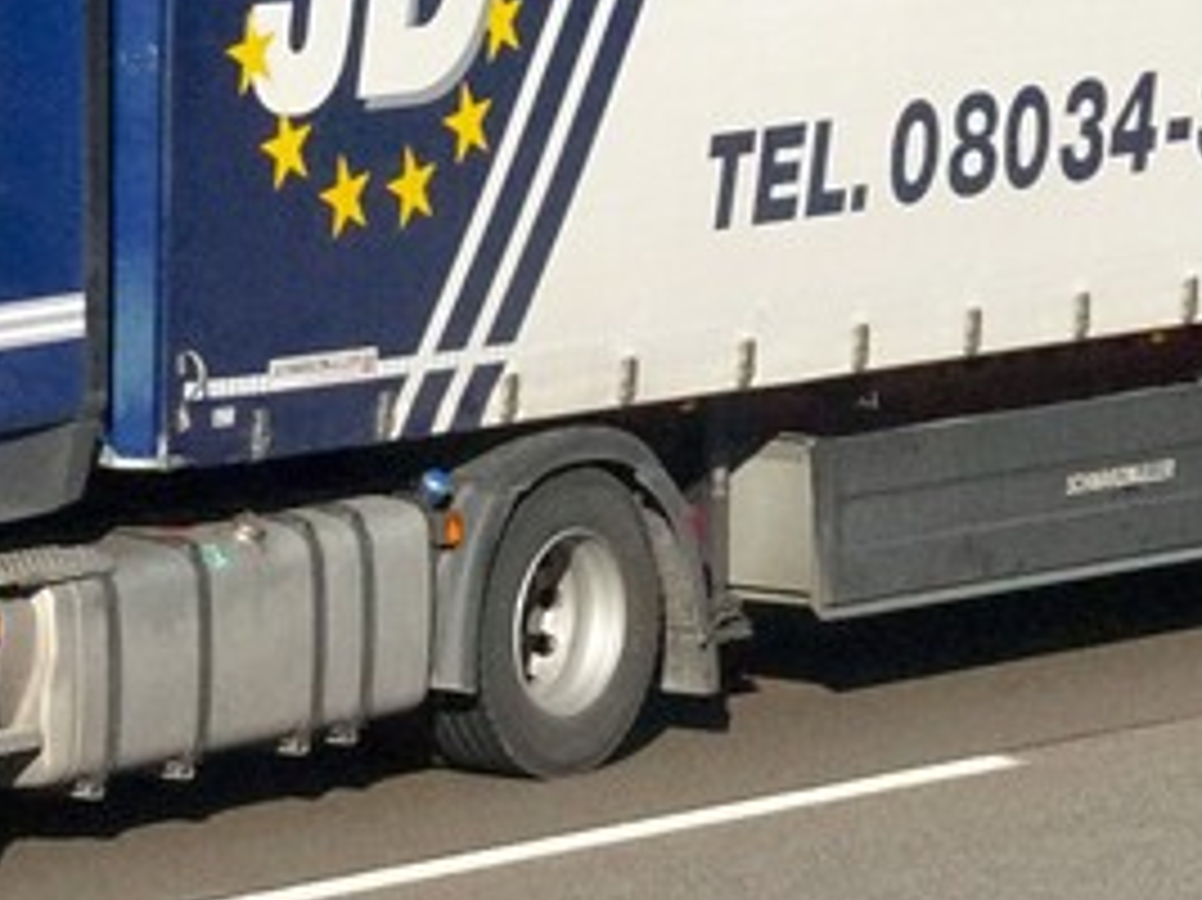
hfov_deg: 6.1
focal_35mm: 323
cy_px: -101
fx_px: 11226
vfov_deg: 4.6
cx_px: 635
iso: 2000
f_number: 18
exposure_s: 1/1250
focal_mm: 75
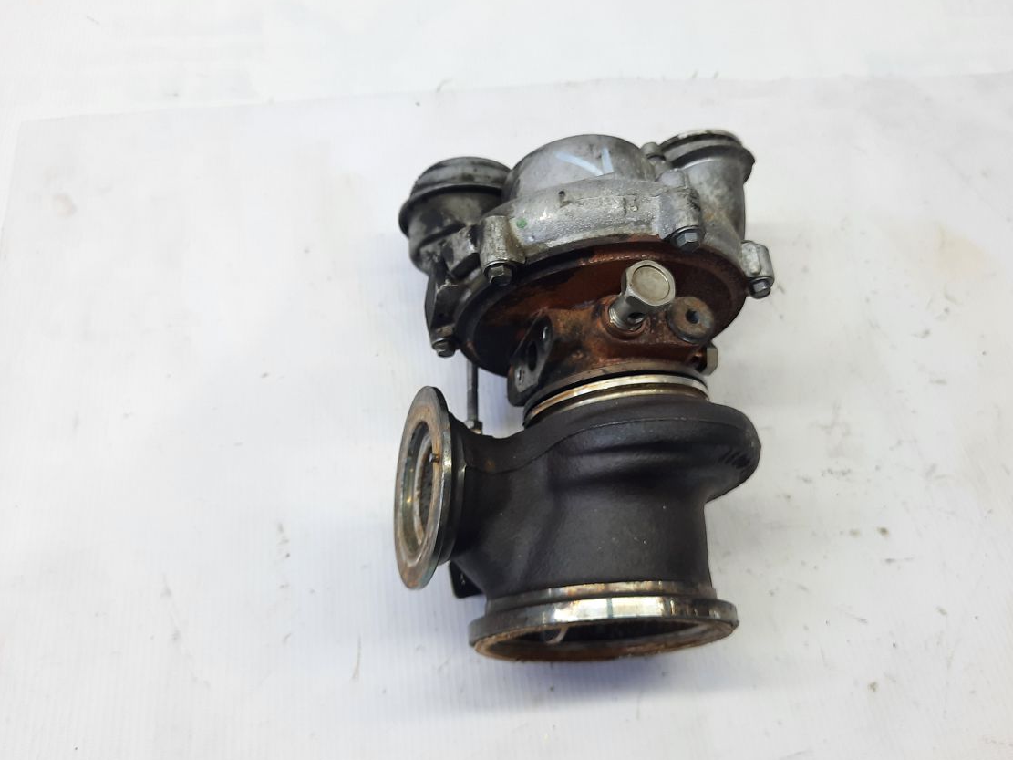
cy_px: 387
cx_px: 546
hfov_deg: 65.2
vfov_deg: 51.3
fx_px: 790
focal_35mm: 27
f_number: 2
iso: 64
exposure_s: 1/50
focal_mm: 4.6
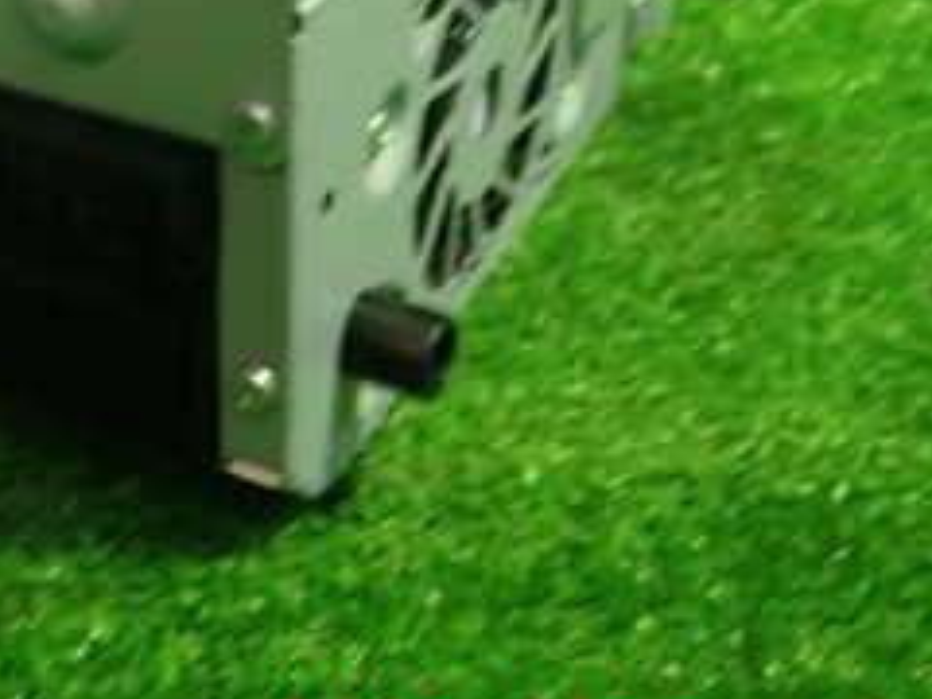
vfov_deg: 18.8
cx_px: 0
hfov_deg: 24.8
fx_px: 2019
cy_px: -82
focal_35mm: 75
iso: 200
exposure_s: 1/30
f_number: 2.3
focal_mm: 5.4
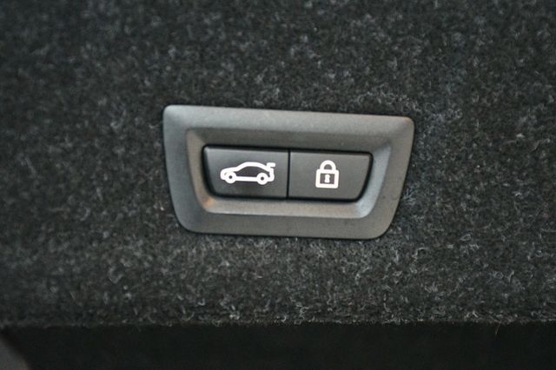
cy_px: 185
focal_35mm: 75
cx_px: 278
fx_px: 1158
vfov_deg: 18.2
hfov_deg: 27.0
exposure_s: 1/60
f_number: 4.8
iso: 7200
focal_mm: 50
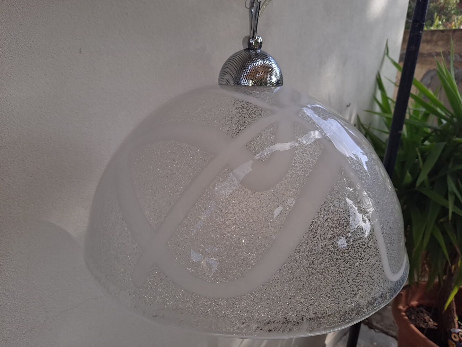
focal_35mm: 25
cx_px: 231
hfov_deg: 69.4
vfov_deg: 54.9
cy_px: 174
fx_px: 334
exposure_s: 1/288
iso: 32
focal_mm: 4.6
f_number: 2
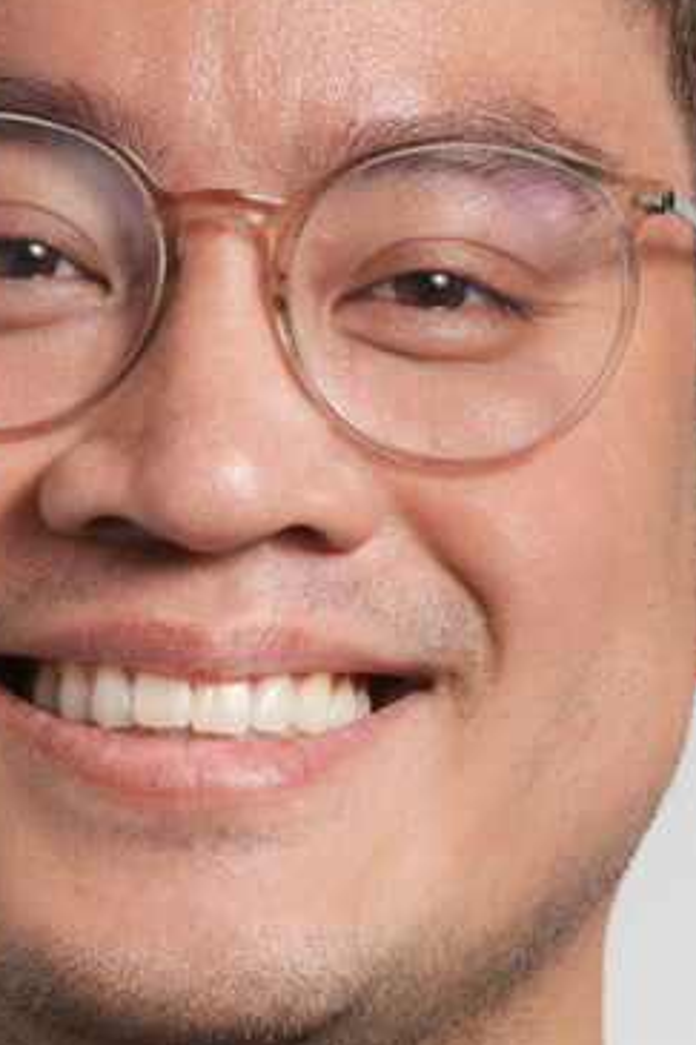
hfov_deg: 3.1
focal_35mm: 449
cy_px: 2116
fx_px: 13032
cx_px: 159
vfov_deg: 4.5
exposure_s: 1/200
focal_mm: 64
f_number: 5.6
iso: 800
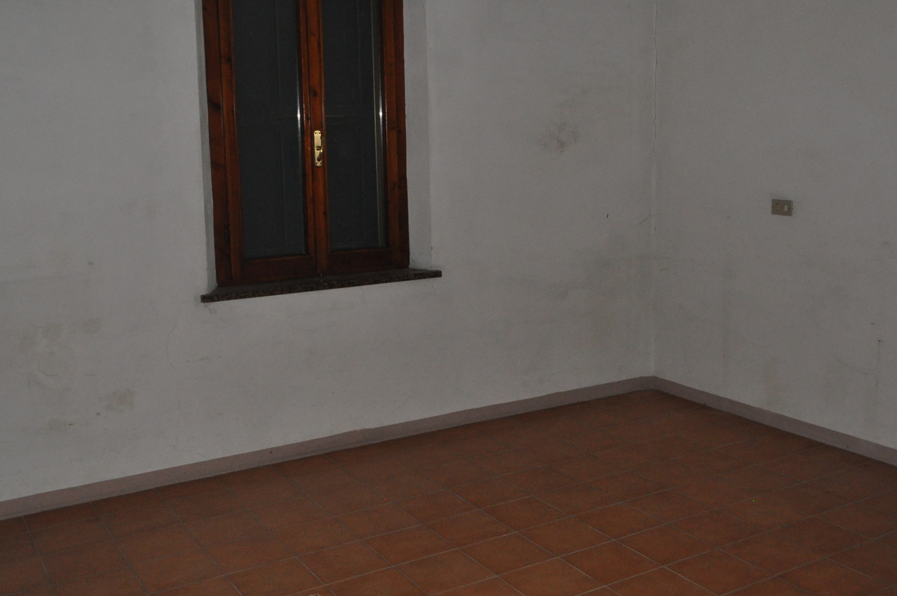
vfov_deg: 34.9
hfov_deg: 50.7
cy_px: 255
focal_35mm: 38
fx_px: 946
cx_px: 461
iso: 800
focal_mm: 18
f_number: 3.5
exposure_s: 1/60
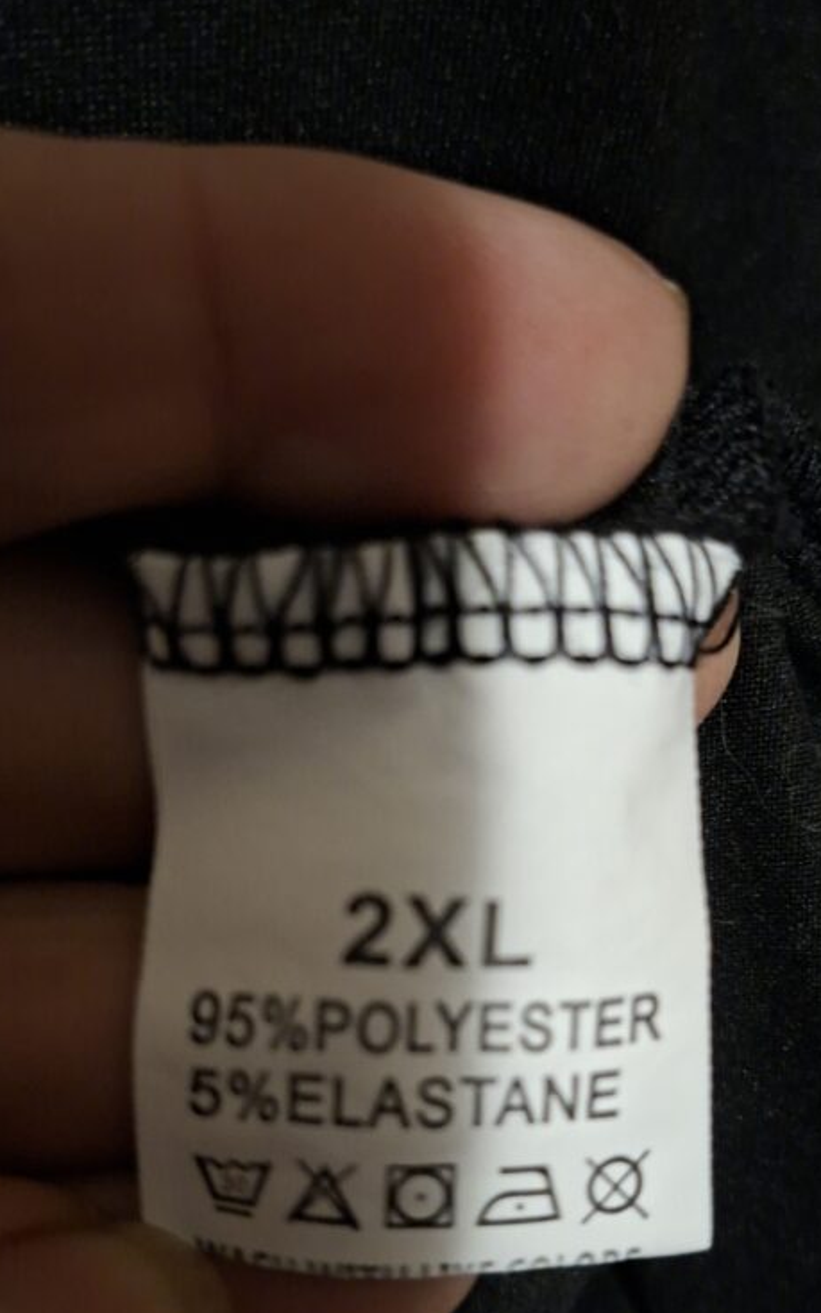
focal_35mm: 34
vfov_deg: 56.0
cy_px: 823
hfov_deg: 37.1
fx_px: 1217
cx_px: 499
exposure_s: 1/20
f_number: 1.8
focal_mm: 5.54
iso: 800
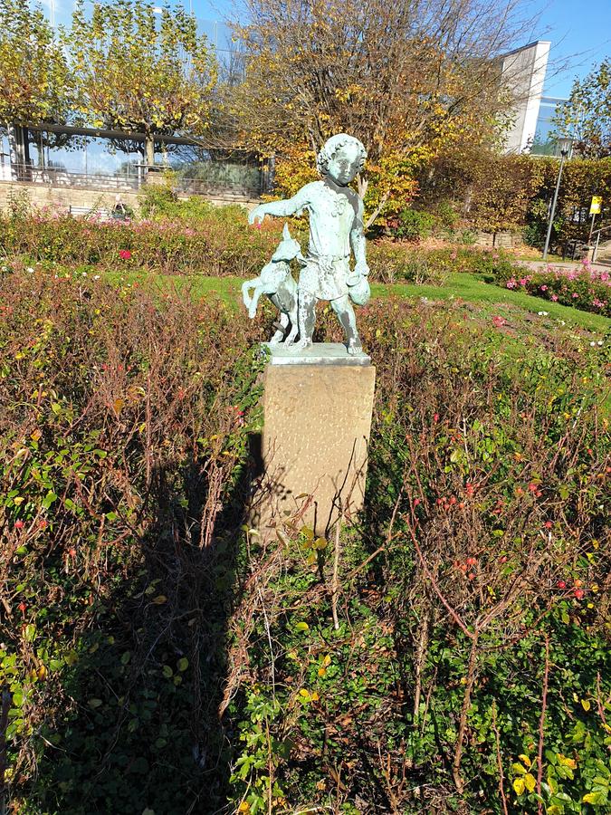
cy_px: 408
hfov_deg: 53.1
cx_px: 306
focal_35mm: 26
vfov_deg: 67.3
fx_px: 612
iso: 50
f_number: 2.4
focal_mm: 4.3
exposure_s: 1/965
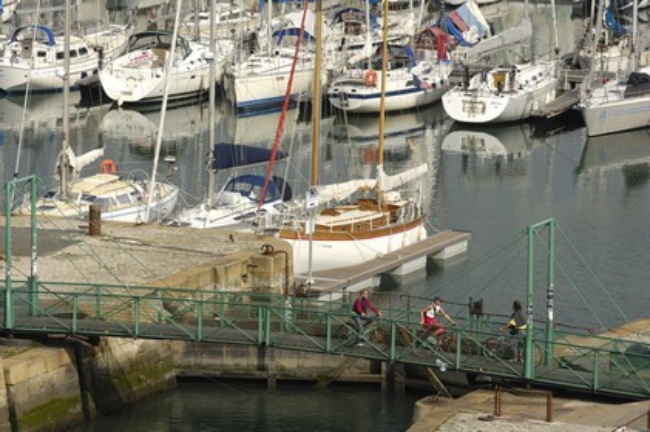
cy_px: 216
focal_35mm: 270
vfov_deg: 5.1
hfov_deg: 7.6
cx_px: 325
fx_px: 4871
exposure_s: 1/320
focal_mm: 180
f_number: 7.1
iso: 100
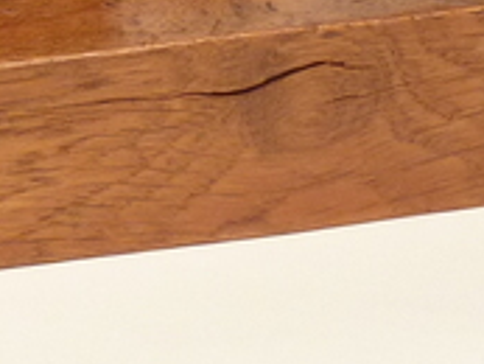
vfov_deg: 3.6
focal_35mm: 415
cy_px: -314
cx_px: -406
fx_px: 5807
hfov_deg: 4.7
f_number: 4.1
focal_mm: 11.9
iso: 200
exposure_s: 1/40
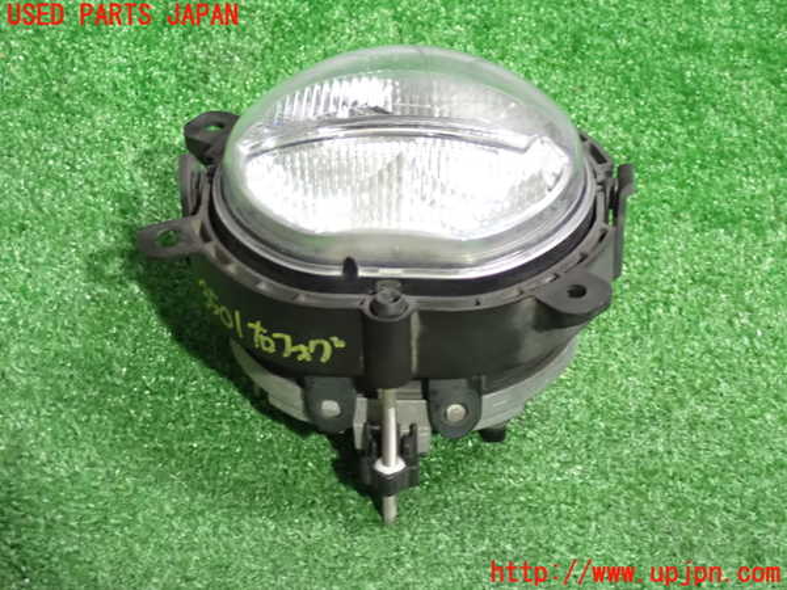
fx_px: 1864
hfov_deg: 23.8
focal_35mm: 82
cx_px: 394
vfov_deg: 18.0
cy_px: 295
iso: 1600
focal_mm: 14.62
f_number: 4.3
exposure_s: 1/20
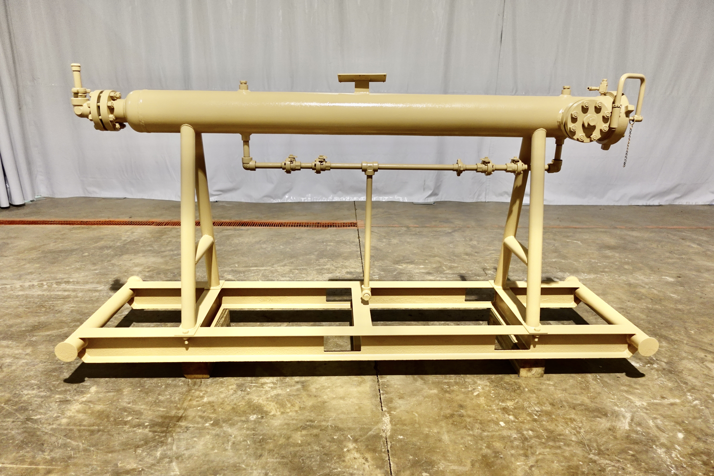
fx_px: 476
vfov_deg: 53.1
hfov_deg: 73.7
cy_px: 238
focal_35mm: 24
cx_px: 357
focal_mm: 9.4
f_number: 1.8
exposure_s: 1/30
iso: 400
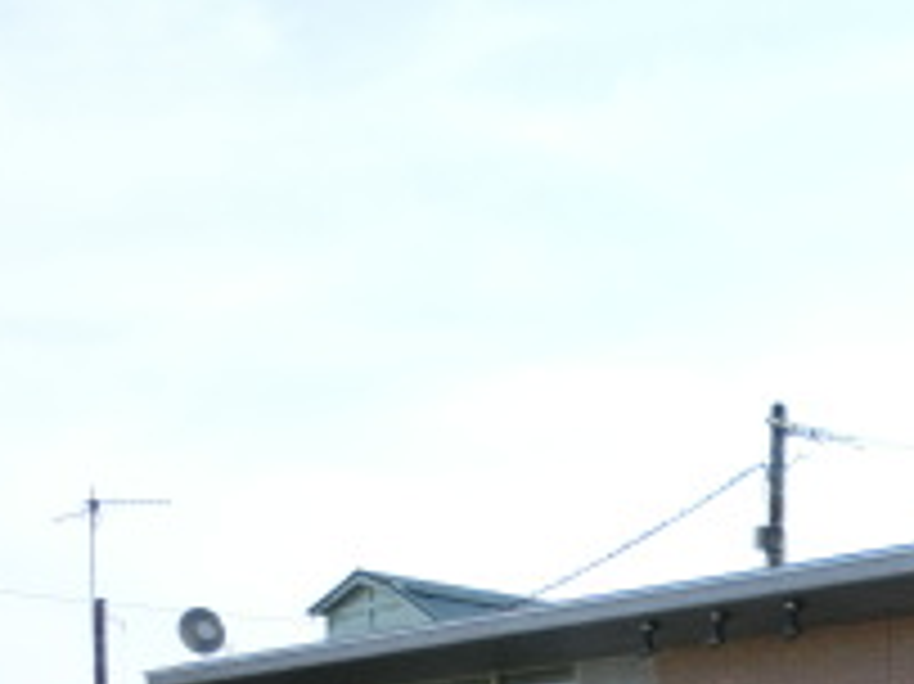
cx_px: 1121
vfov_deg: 16.7
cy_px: 1076
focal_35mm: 79
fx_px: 2085
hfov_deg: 22.6
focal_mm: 4.5
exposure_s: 1/500
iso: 80
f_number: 3.5
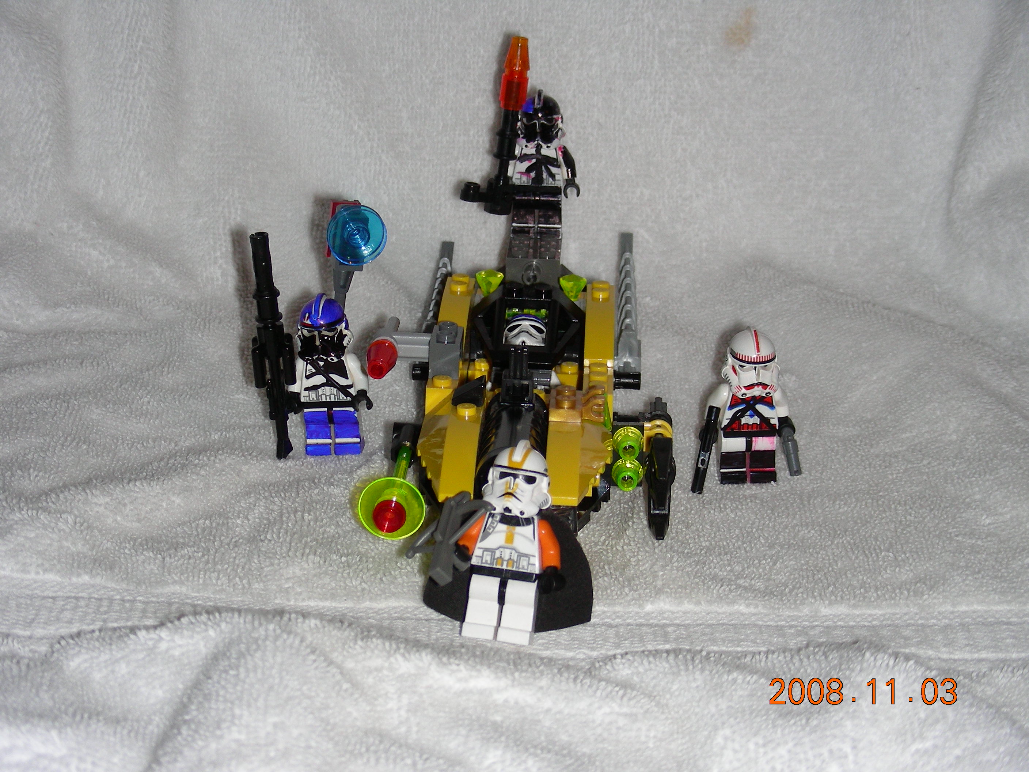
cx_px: 514
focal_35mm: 70
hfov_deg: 27.8
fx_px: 2081
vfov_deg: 21.0
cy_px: 386
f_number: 3.5
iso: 50
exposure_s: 1/60.1
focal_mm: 11.7
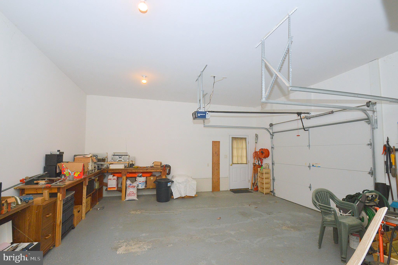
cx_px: 199
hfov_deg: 100.4
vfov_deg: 77.2
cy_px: 132
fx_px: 166
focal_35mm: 15
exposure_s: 1/60
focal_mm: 10
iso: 720
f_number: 8
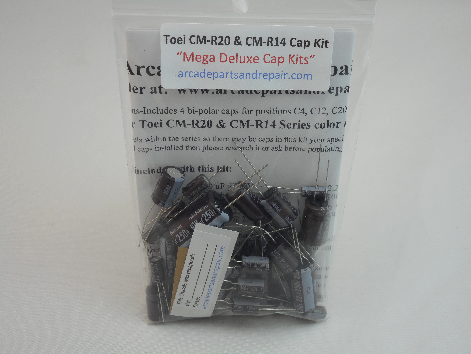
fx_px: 694
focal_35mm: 51
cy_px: 177
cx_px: 236
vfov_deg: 28.6
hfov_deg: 37.5
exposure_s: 1/30
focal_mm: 9.1
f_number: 4.9
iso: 80
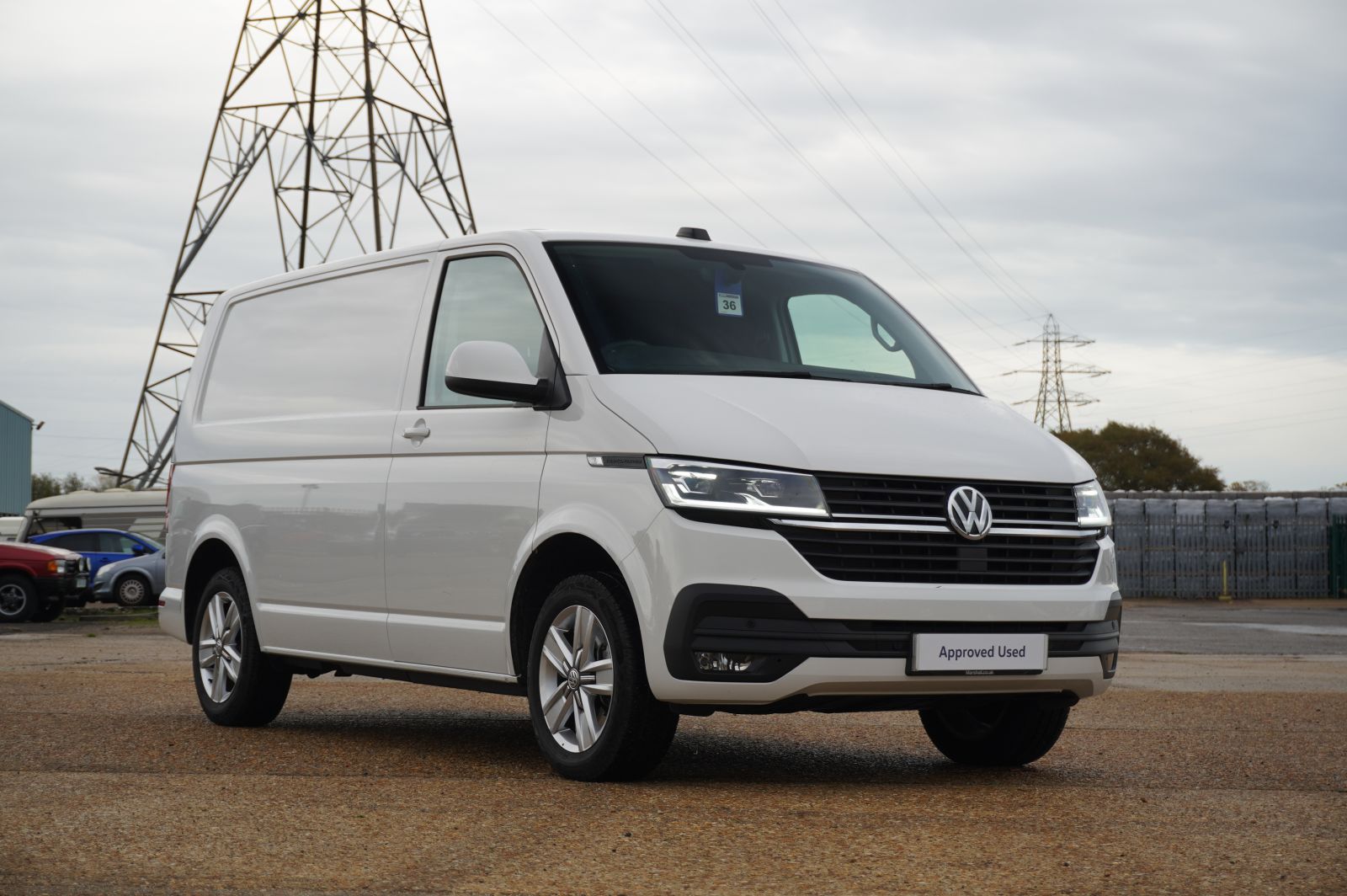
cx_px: 674
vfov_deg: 21.5
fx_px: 2355
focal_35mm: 63
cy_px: 448
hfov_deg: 31.9
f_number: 5.6
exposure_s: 1/80
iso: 100
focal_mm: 42
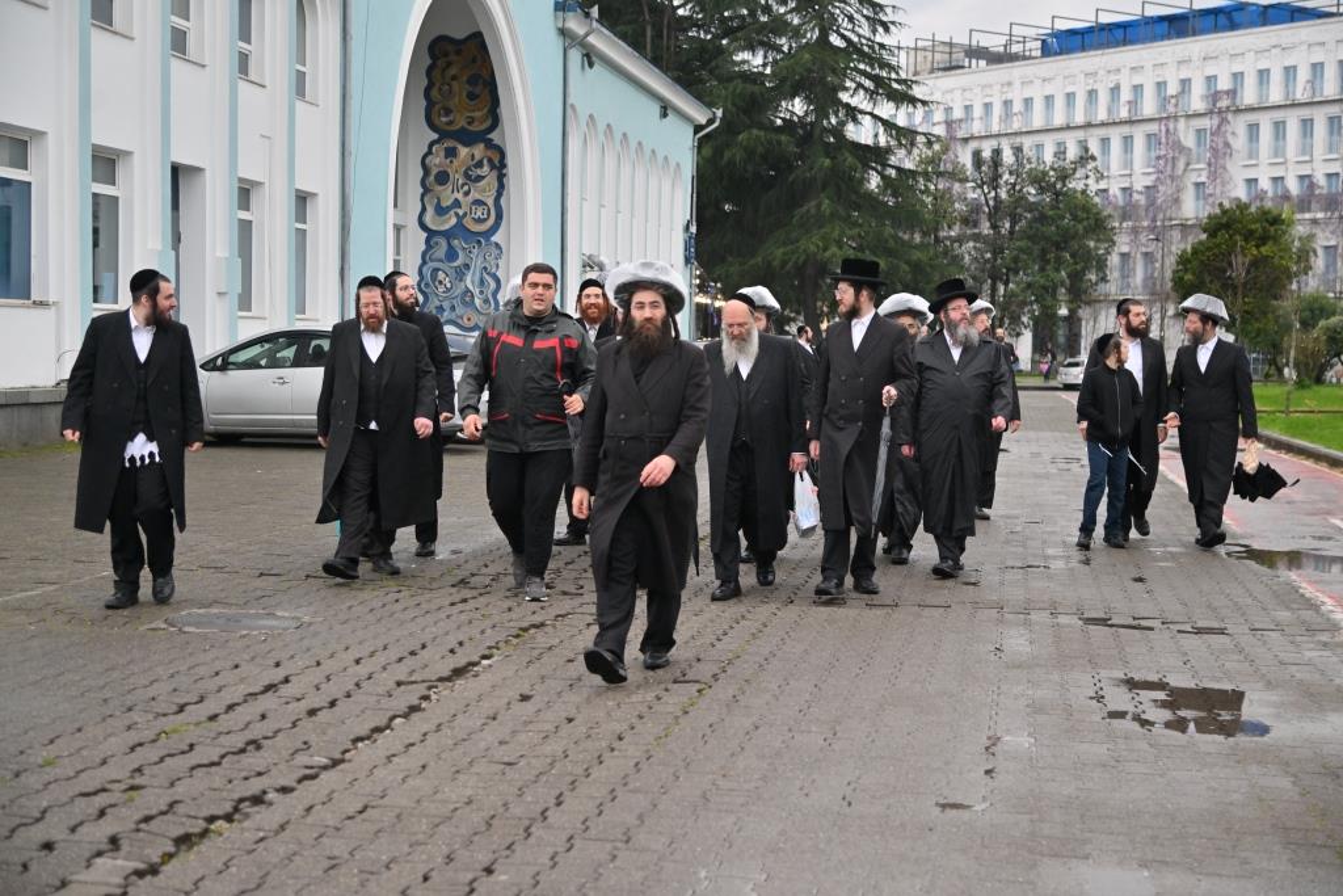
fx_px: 1865
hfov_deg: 39.6
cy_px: 448
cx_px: 672
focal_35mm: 50
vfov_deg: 27.0
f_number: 4
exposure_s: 1/640
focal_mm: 50
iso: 800
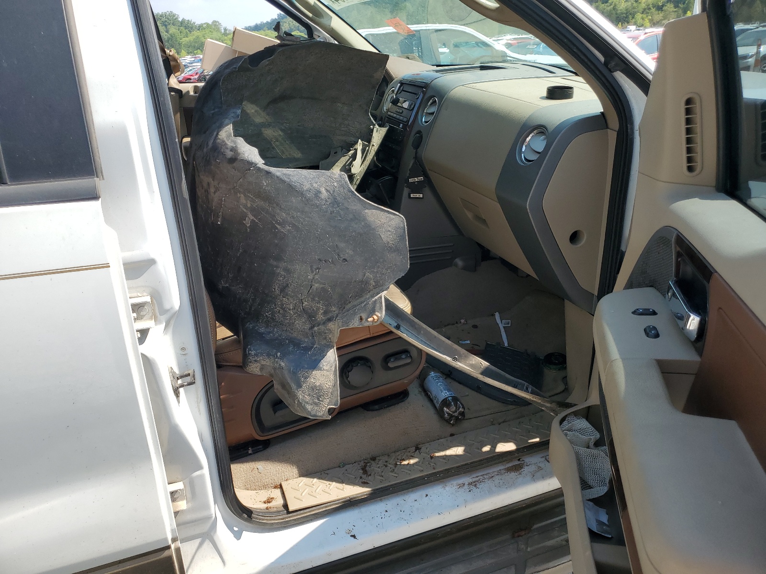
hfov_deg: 67.3
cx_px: 383
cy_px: 287
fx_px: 575
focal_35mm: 26
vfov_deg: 53.1
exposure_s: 1/1429
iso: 50
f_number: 1.5
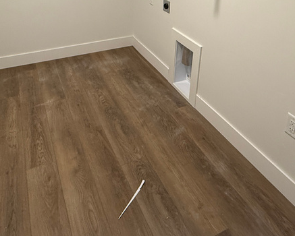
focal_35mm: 32
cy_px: -1
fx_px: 280
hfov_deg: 55.5
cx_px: 133
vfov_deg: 40.1
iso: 250
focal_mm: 2.22
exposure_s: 1/120
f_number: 2.2
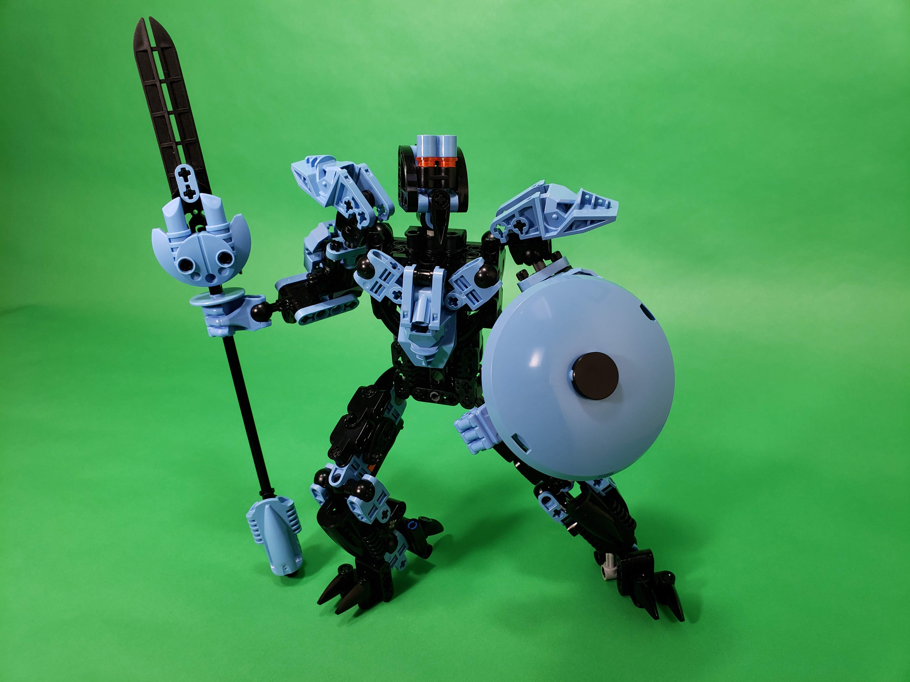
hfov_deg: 67.3
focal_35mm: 26
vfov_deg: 53.1
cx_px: 455
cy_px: 341
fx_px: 683
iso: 80
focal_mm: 4.3
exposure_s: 1/60
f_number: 2.4
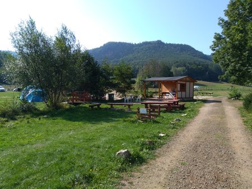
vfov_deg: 53.1
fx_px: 189
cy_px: 94
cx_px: 126
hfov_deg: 67.3
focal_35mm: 26
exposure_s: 1/725
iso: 100
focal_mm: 3.54
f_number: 2
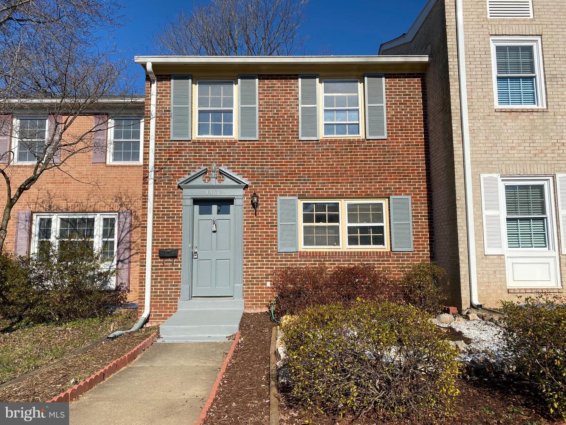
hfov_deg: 67.3
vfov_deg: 53.1
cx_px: 283
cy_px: 212
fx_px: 425
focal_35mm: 26
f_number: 1.8
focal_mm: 4.25
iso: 32
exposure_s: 1/4808
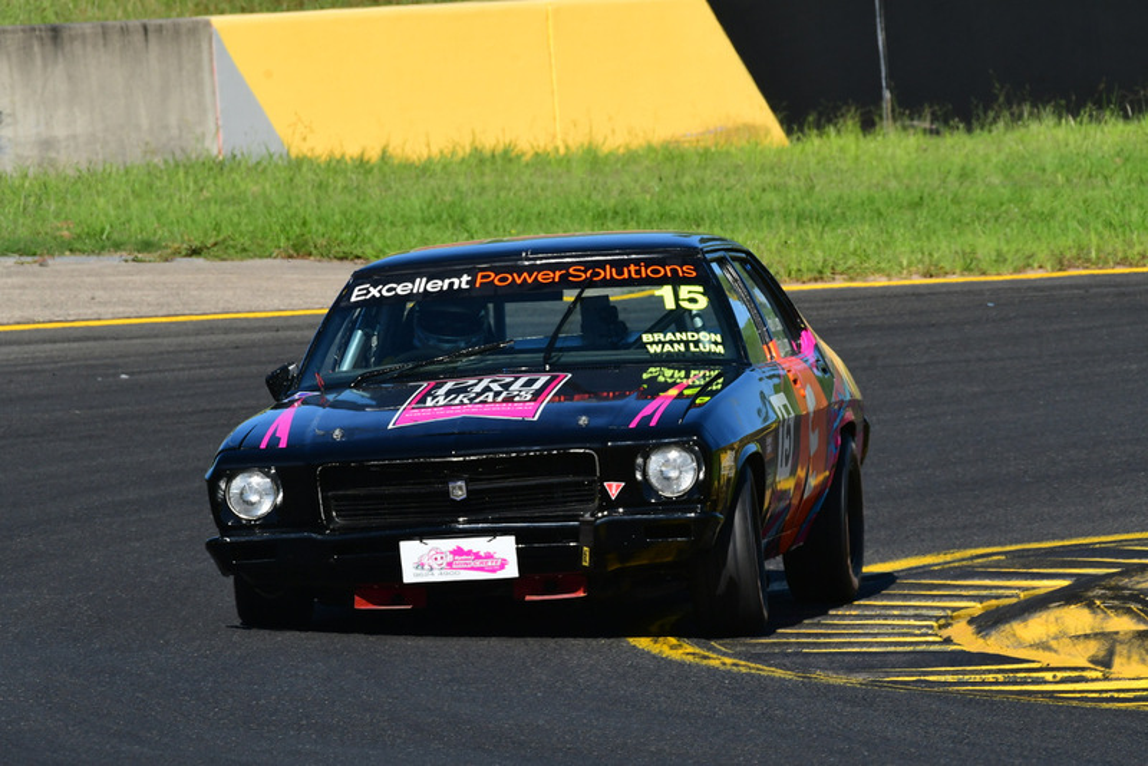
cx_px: 574
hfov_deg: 3.9
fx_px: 16747
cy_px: 383
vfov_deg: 2.6
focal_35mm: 525
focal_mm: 350
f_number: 13
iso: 500
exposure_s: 1/640
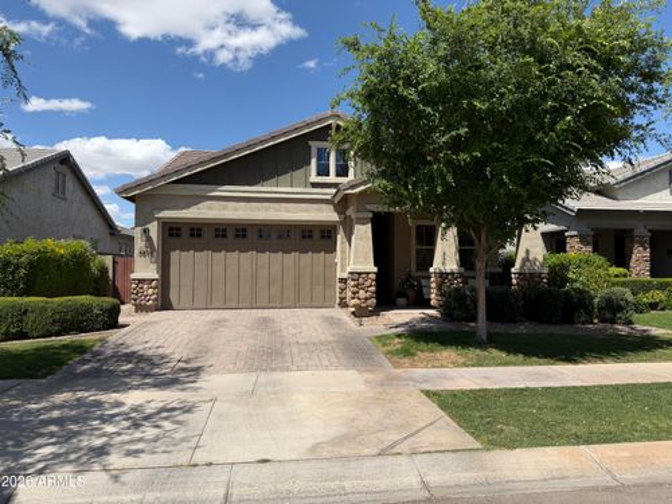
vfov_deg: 56.8
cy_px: 252
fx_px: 466
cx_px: 336
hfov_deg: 71.6
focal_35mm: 24
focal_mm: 6.76
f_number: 1.78
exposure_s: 1/6173
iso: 80
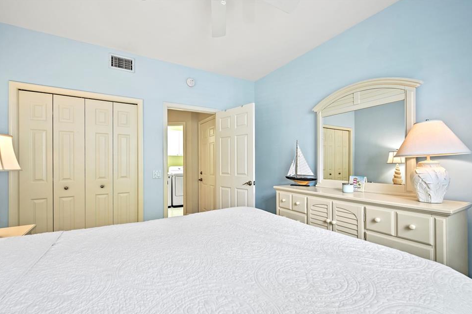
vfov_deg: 77.2
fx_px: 197
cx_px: 234
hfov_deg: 100.4
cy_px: 166
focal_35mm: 15
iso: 100
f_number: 8
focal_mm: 14
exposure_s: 1/1.67
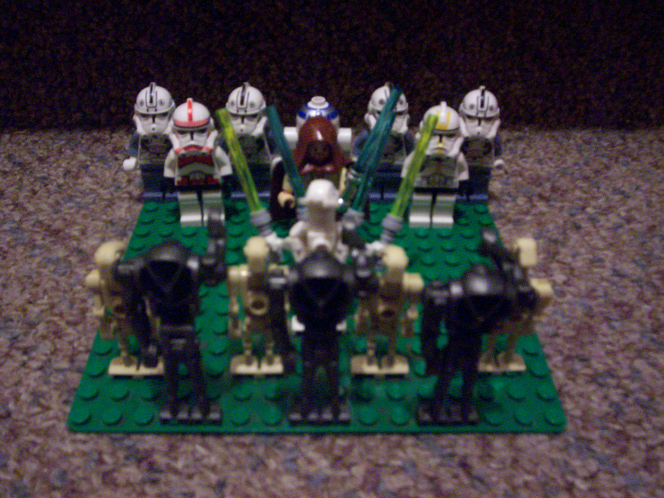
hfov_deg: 51.4
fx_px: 691
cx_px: 332
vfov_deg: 39.7
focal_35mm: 36
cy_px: 249
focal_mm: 5.9
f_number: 4.5
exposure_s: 1/8
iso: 400
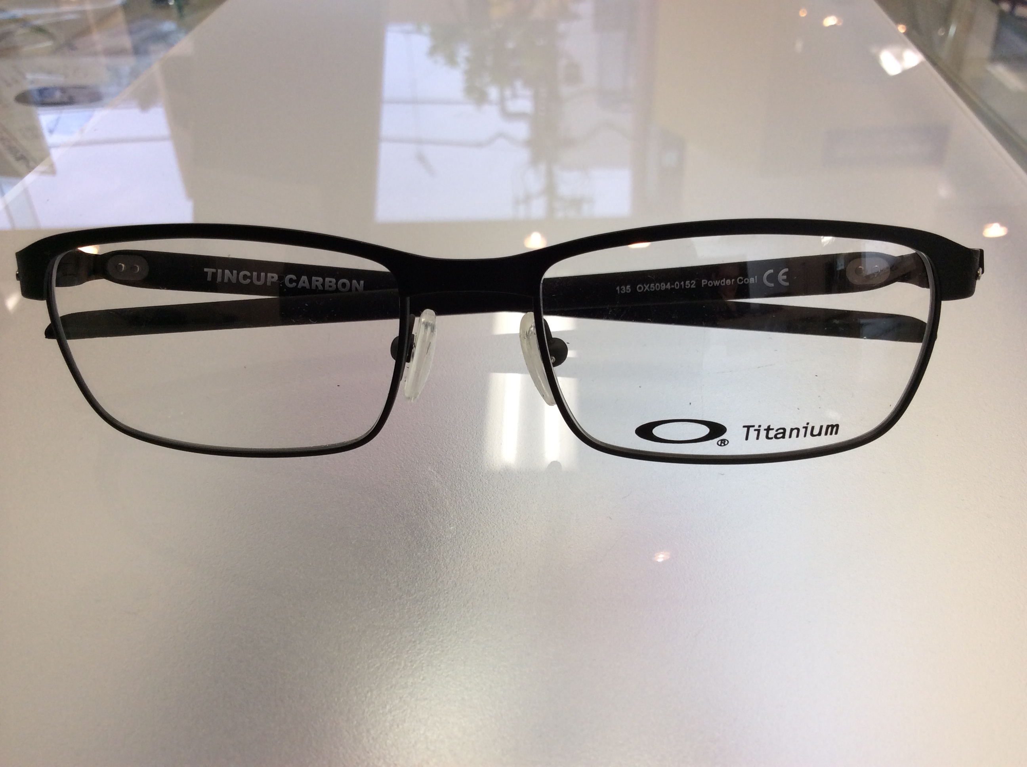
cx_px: 514
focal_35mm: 33
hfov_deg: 55.4
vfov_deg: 42.8
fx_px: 978
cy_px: 384
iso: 40
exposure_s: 1/50
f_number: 2.4
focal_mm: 3.3
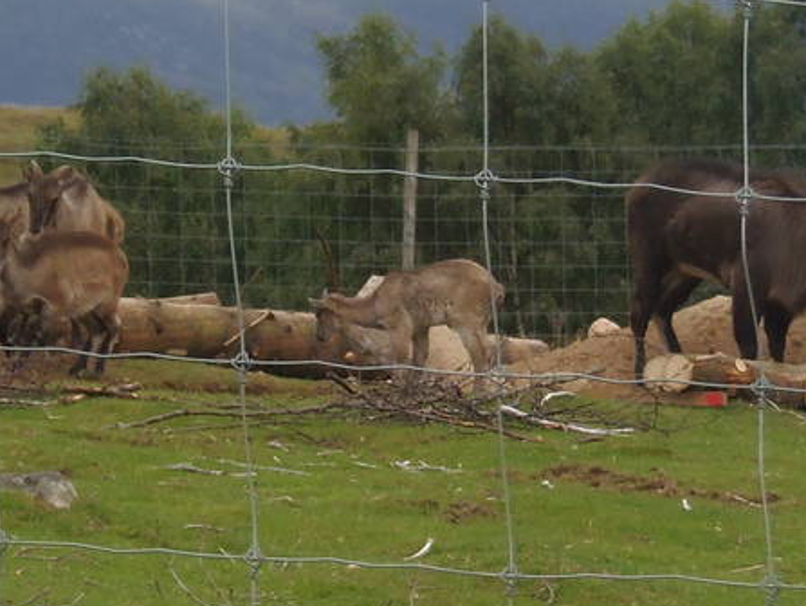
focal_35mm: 354
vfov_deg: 4.2
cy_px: 399
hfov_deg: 5.6
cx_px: 418
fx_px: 8249
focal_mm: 18.4
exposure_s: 1/250
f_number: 4.4
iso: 64
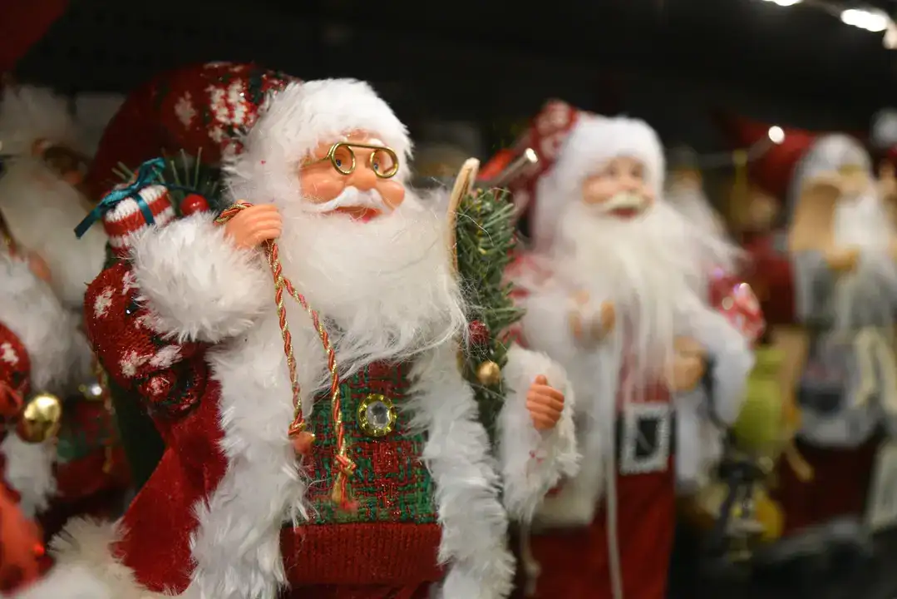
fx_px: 1246
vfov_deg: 27.0
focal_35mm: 50
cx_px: 448
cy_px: 300
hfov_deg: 39.6
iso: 3200
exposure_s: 1/320
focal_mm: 50
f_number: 4
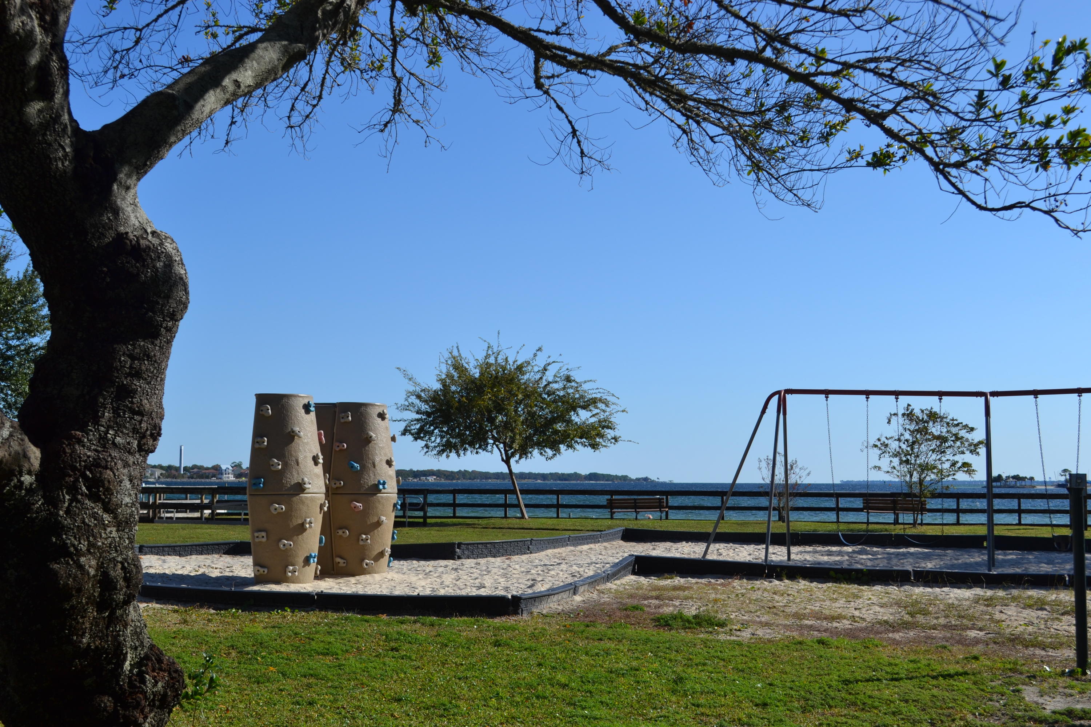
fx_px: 1364
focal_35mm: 45
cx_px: 546
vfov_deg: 29.9
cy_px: 364
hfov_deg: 43.6
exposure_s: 1/320
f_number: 9
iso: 100
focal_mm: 30
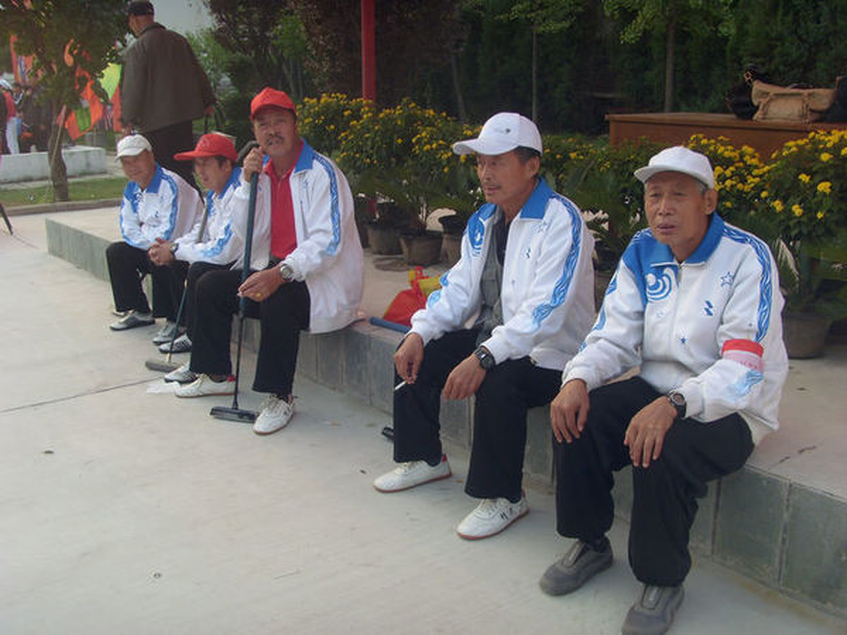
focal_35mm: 36
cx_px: 424
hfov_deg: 51.4
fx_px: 881
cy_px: 318
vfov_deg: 39.7
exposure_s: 1/125
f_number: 3.5
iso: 80
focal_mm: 6
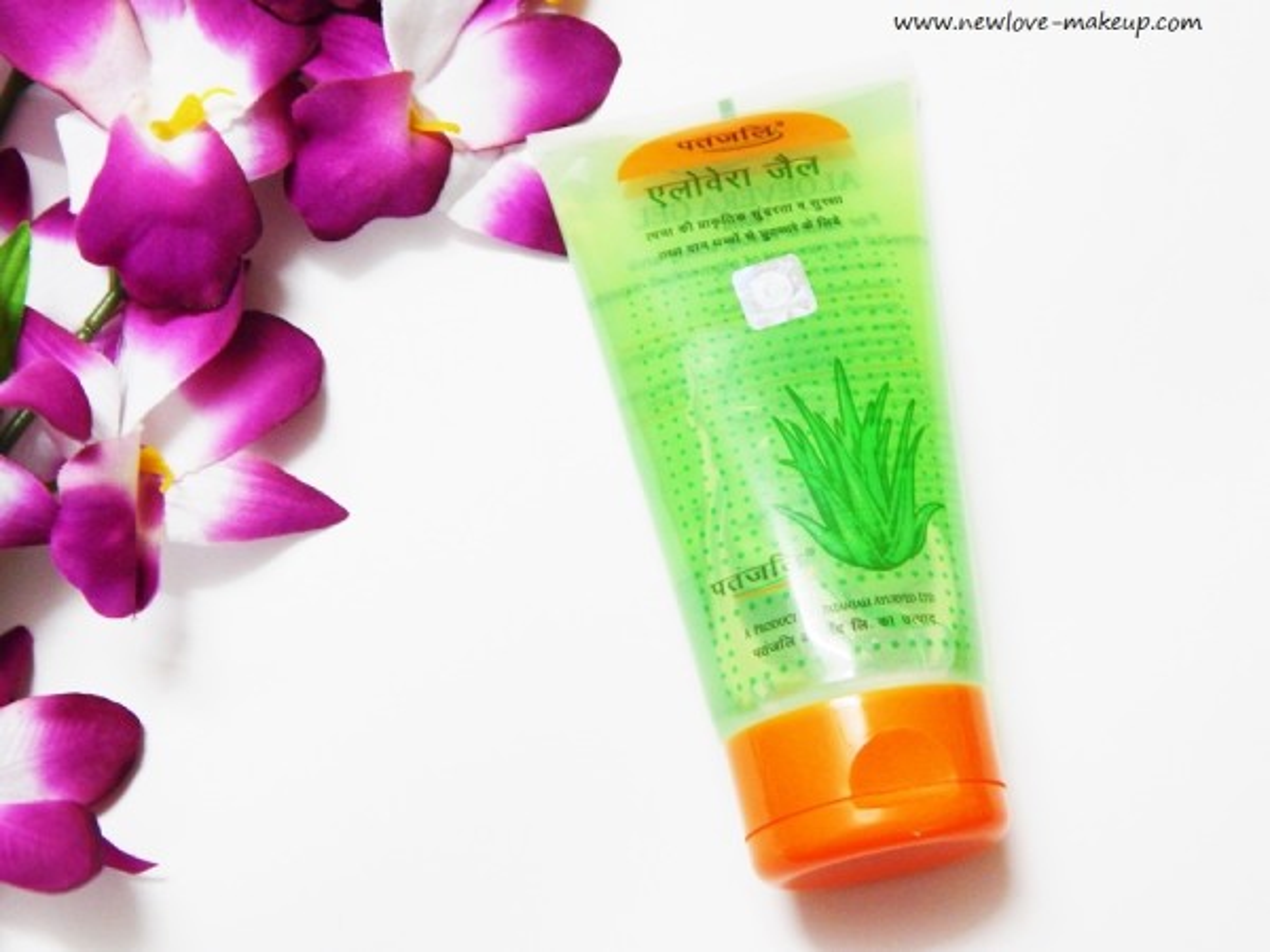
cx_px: 635
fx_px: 2531
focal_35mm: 69
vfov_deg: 21.3
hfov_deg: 28.2
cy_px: 476
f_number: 4.1
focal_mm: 12.3
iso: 450
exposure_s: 1/8
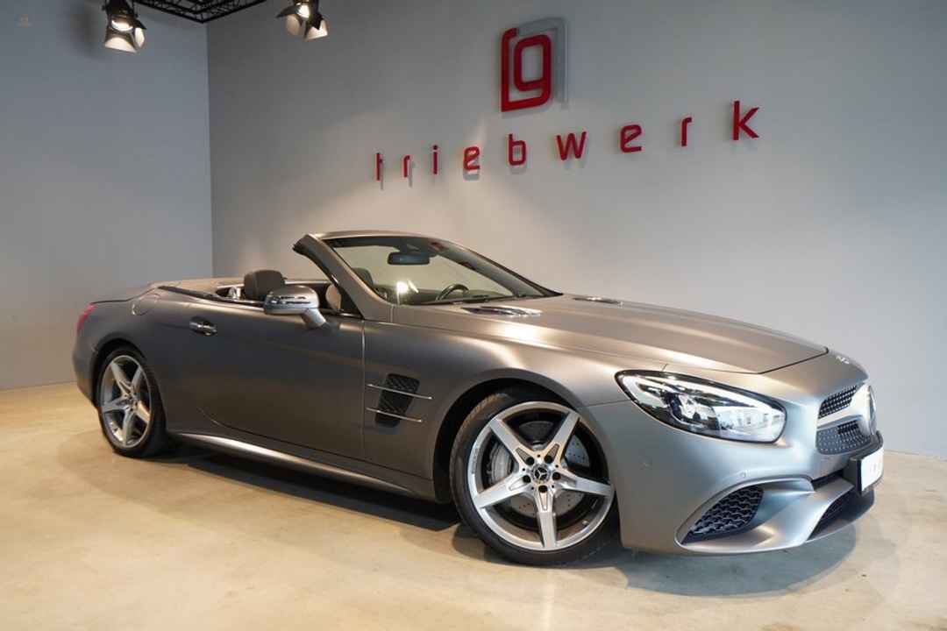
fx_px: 710
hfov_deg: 67.4
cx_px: 474
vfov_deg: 47.9
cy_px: 316
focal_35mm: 27
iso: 2000
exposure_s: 1/50
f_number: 5
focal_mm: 18
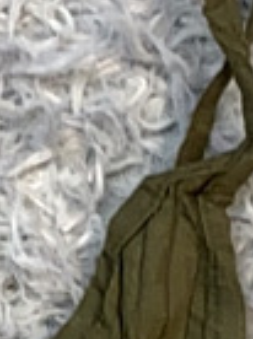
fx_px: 1994
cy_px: 381
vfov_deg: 9.6
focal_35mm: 204
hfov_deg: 7.2
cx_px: -56
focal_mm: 4.25
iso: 50
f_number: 1.8
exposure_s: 1/100
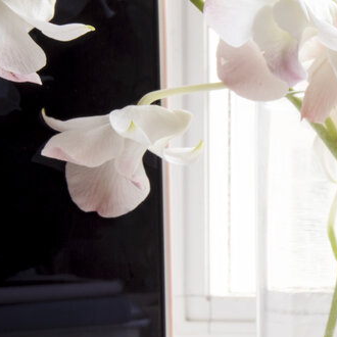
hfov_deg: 15.7
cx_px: 379
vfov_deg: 16.1
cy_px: 236
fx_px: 1190
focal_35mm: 108
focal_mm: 35
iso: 100
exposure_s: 1/2
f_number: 22
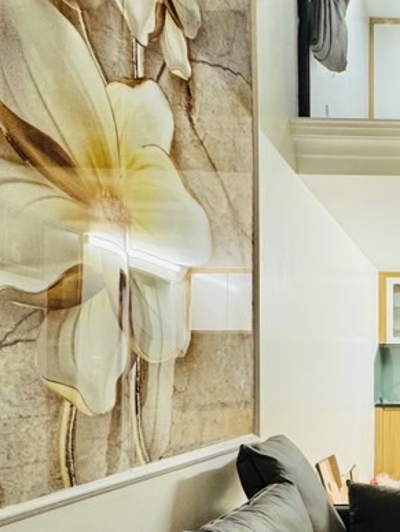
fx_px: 569
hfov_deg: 31.3
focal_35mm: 37
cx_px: 500
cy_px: 389
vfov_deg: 48.5
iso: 160
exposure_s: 1/100
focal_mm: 2.22
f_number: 2.2
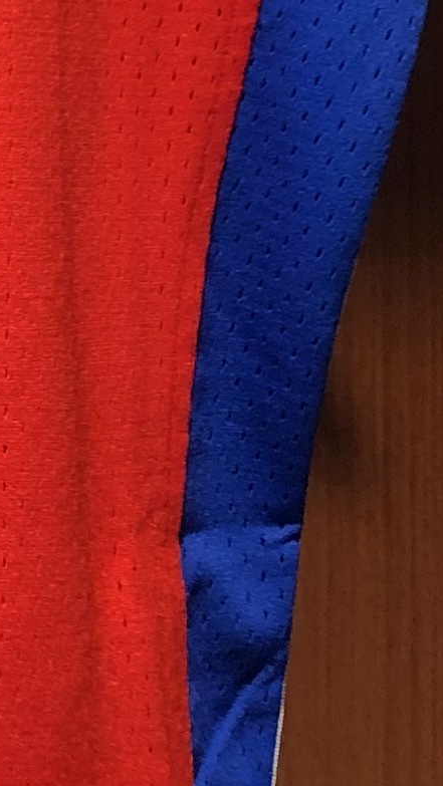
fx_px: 3275
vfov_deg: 13.2
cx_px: -439
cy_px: -217
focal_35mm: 157
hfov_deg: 7.4
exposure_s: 1/17
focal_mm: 3.99
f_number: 1.8
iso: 40
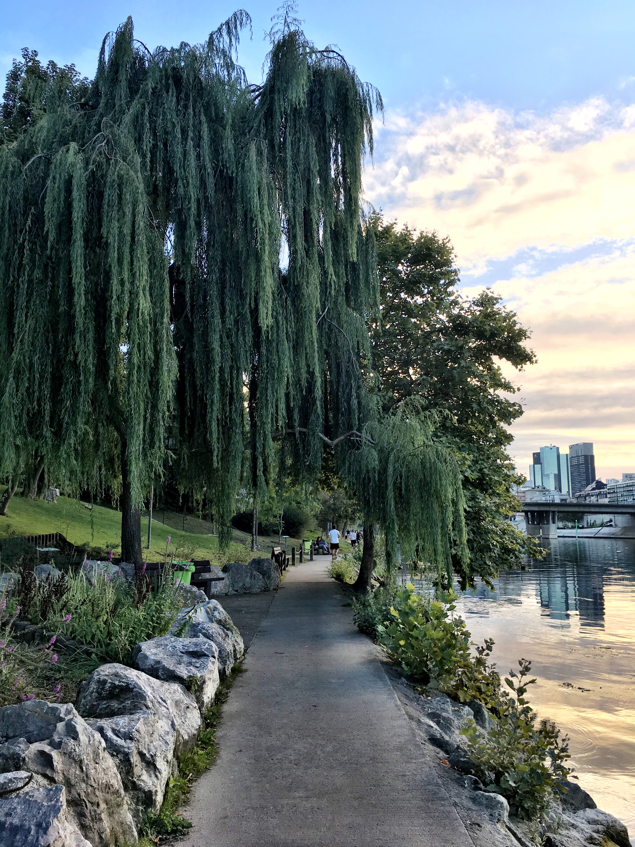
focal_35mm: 29
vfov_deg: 61.7
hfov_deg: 48.2
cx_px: 318
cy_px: 424
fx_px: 709
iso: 25
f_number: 2.2
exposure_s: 1/273
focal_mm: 4.15
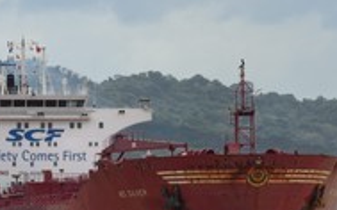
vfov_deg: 3.1
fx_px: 3856
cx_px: 207
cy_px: 174
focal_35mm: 420
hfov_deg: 5.0
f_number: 13
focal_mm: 185
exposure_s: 1/250
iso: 200
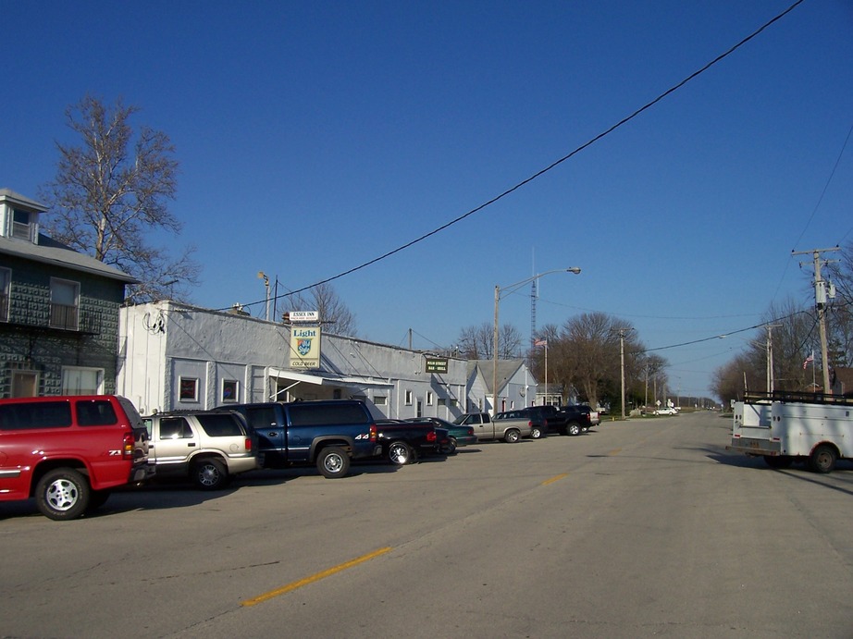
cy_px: 320
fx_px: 838
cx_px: 426
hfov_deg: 54.0
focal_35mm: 34
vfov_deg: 41.8
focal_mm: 5.6
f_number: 5.6
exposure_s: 1/1000
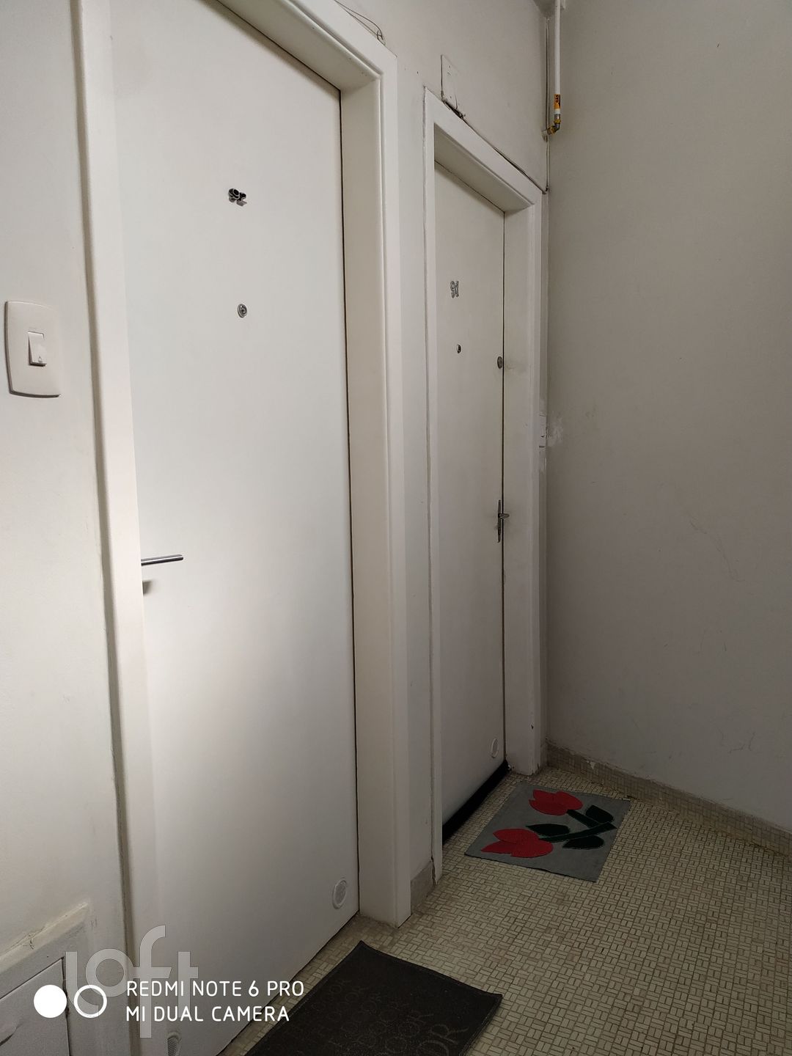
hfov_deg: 56.8
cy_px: 528
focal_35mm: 24
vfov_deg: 71.6
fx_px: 732
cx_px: 396
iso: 100
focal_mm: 3.94
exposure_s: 1/141
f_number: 1.9
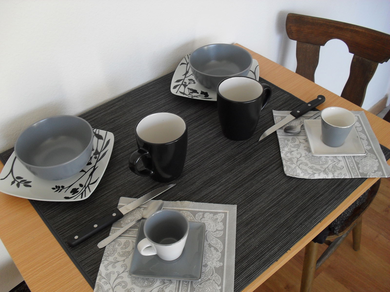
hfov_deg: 52.6
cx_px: 195
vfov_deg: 40.7
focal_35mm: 35
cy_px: 146
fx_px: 394
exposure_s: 1/45
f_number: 3.2
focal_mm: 6.3
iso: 100
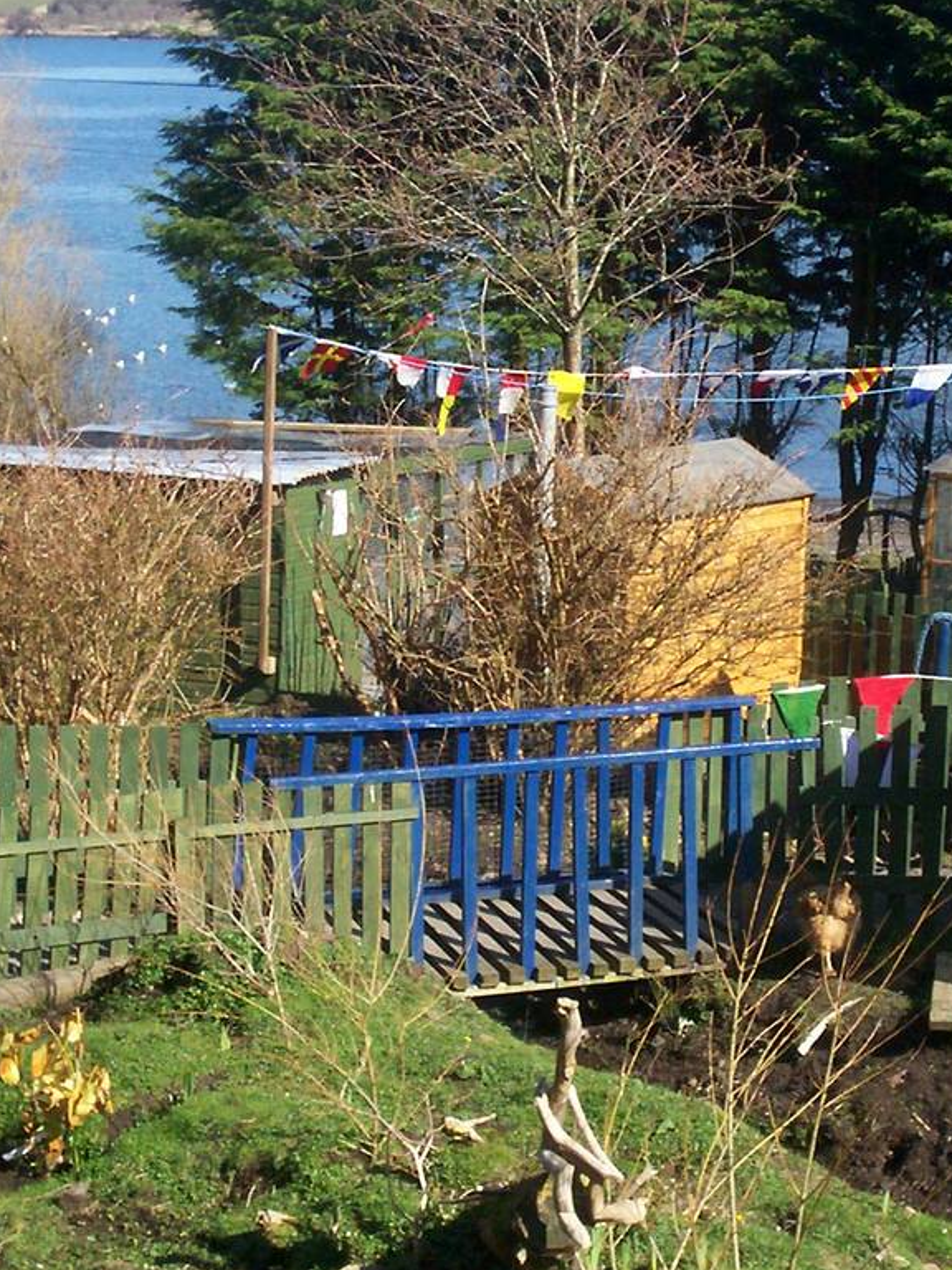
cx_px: 603
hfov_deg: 19.6
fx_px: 2750
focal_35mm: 75
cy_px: 585
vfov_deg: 26.0
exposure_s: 1/415
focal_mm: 5.9
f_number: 4.5
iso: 100
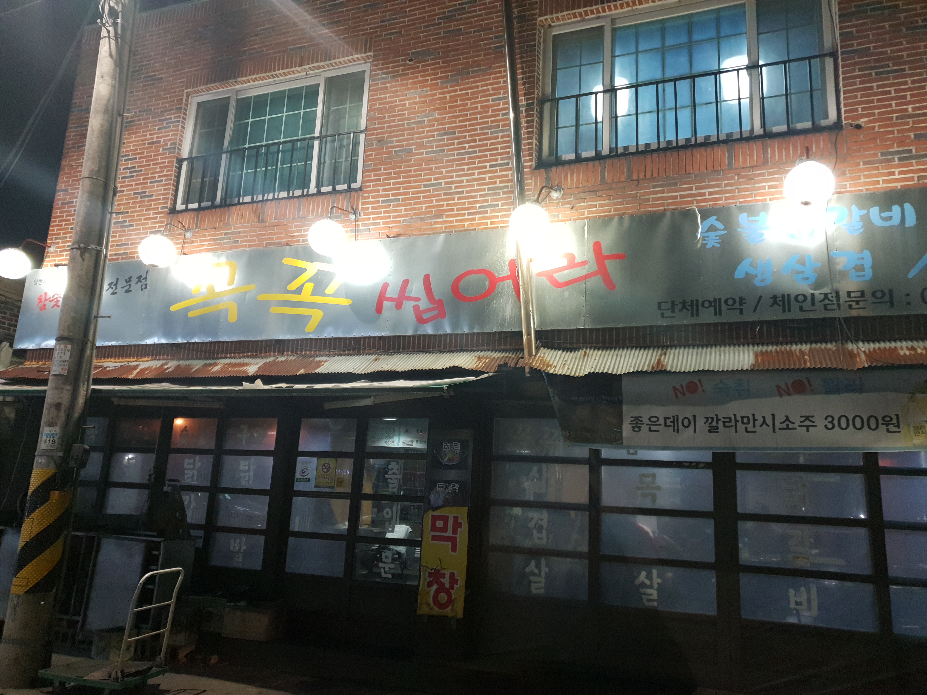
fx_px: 696
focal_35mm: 26
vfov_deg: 53.1
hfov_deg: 67.3
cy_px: 348
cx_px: 464
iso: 320
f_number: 1.5
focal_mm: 4.3
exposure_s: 1/40
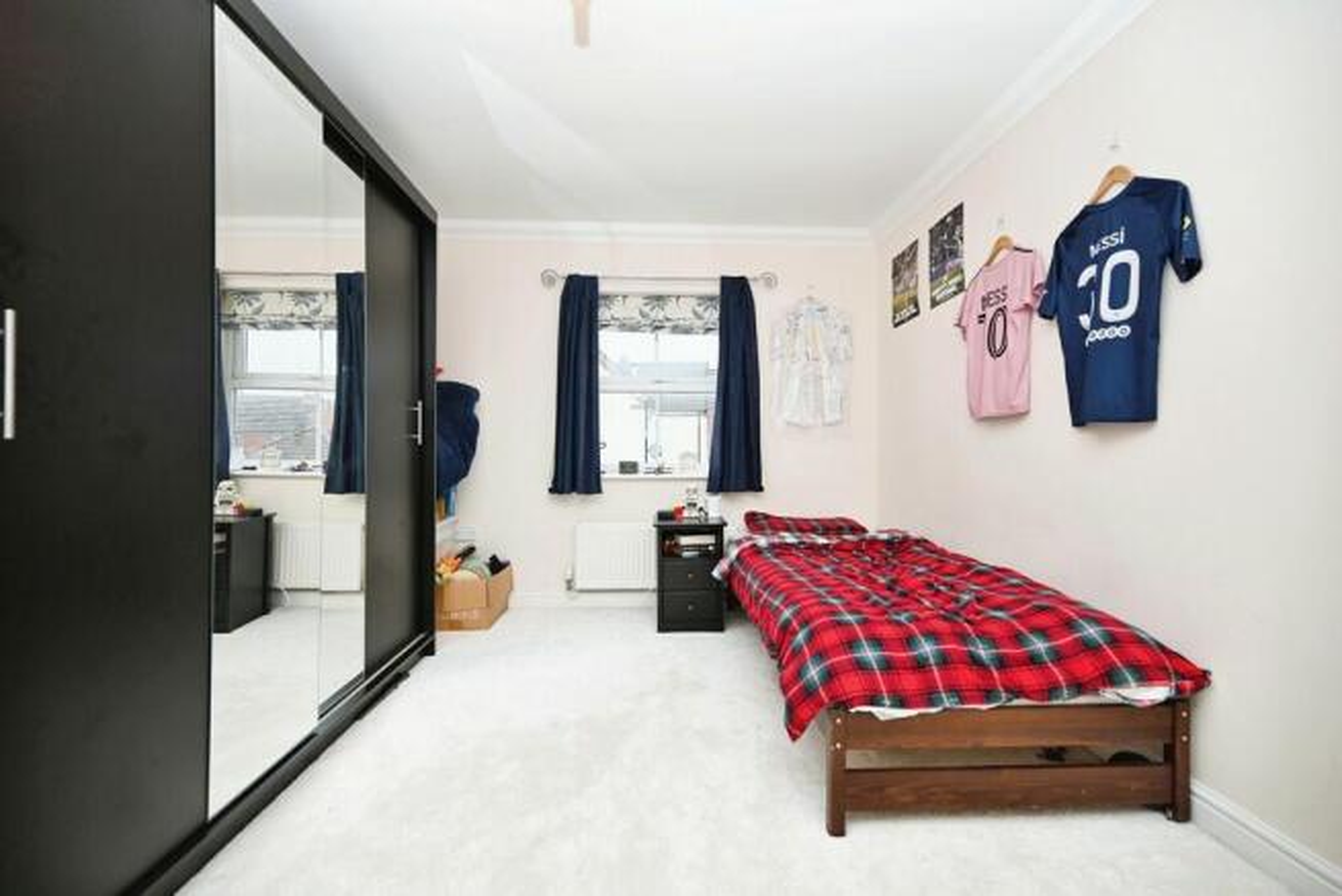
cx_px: 671
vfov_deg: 81.2
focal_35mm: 14
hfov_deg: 104.2
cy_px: 448
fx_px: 522
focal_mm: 14
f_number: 4
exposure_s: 1/60
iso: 360
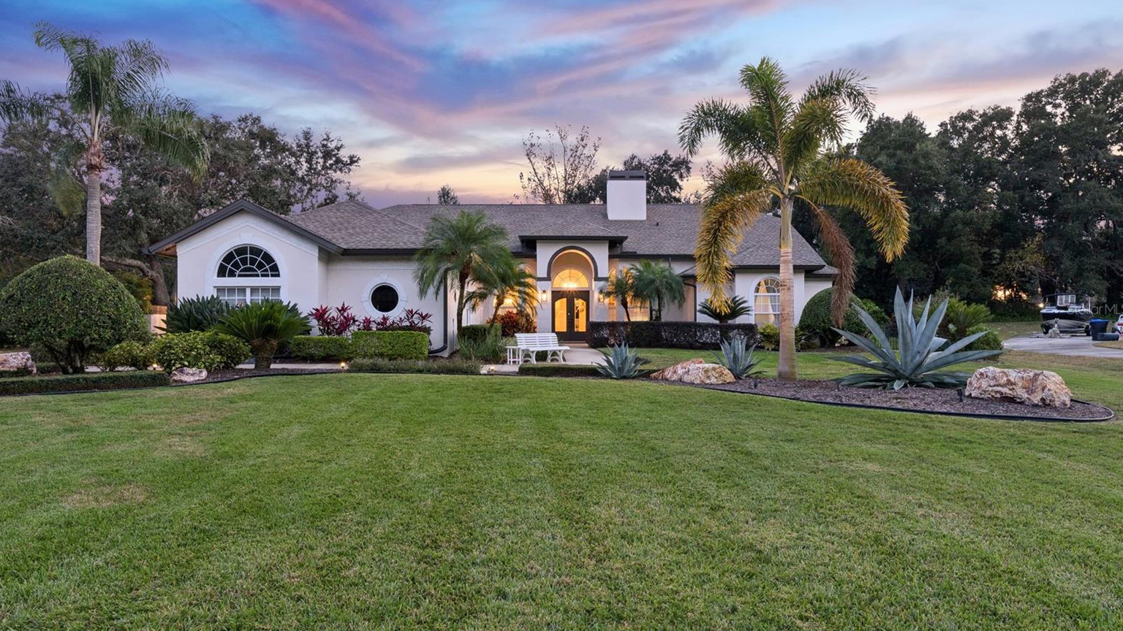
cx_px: 547
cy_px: 309
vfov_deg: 47.6
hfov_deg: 76.2
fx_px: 716
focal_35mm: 24
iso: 400
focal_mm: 14.7
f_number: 9
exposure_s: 1/3.33
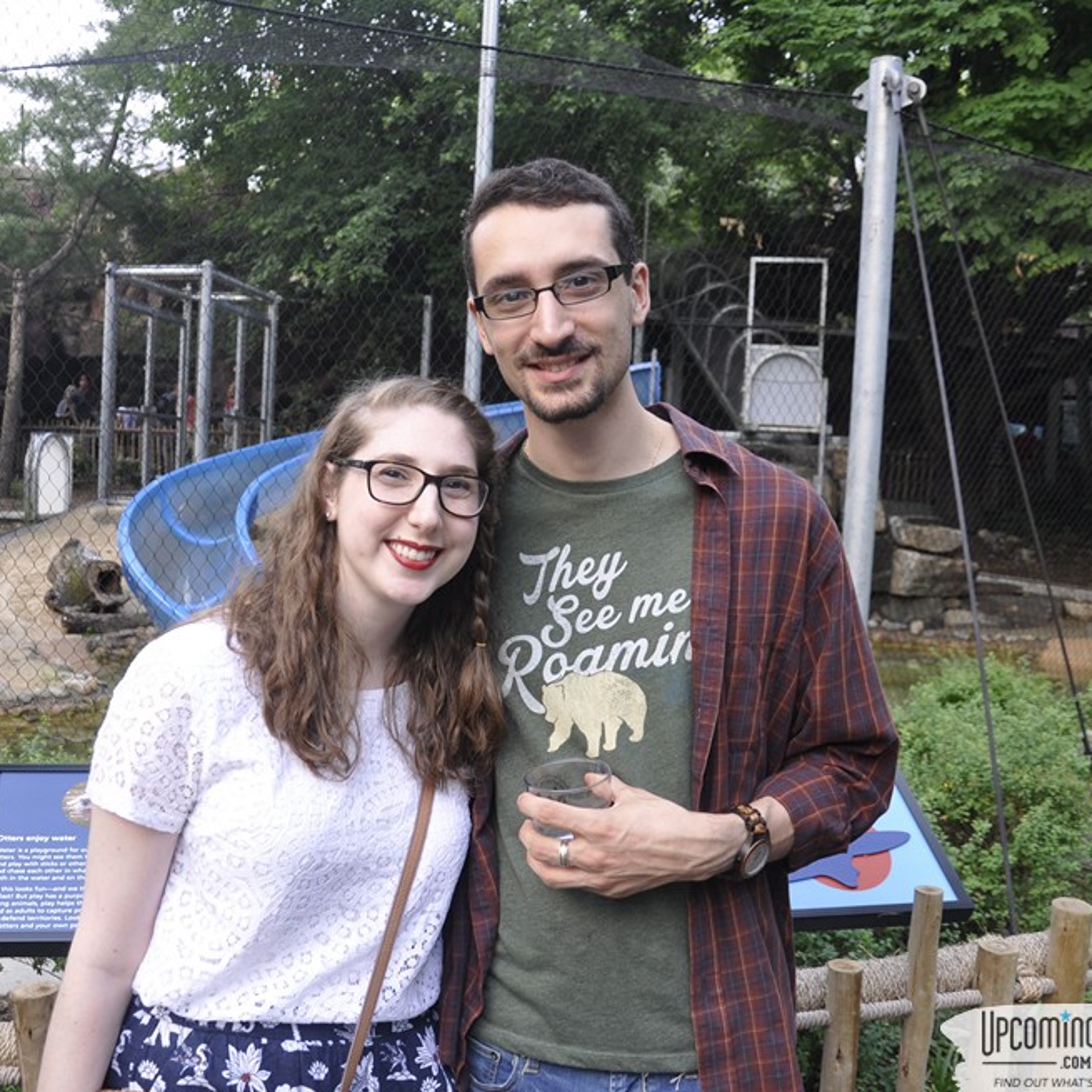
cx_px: 388
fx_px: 1249
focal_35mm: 35
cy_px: 540
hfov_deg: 46.7
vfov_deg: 47.2
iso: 400
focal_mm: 18
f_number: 4.5
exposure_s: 1/80
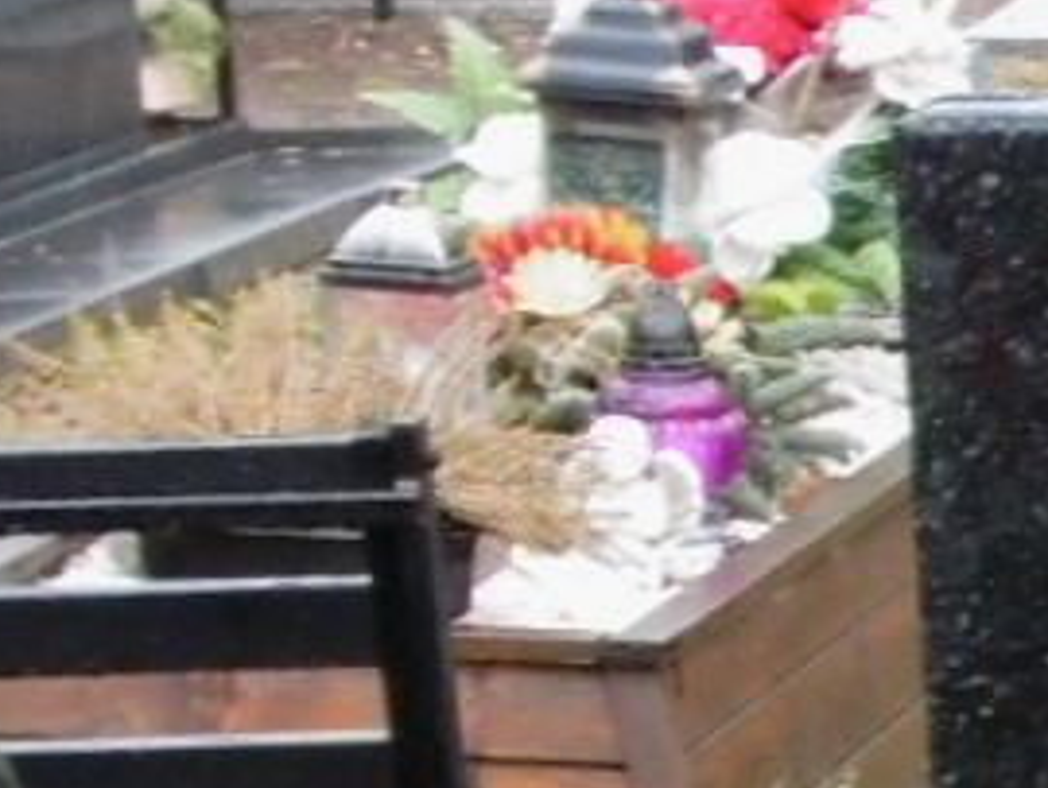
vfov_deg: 5.1
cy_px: 1196
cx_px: 3105
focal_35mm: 288
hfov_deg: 6.3
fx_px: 8727
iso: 100
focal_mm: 6.8
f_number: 3.7
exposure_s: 1/60
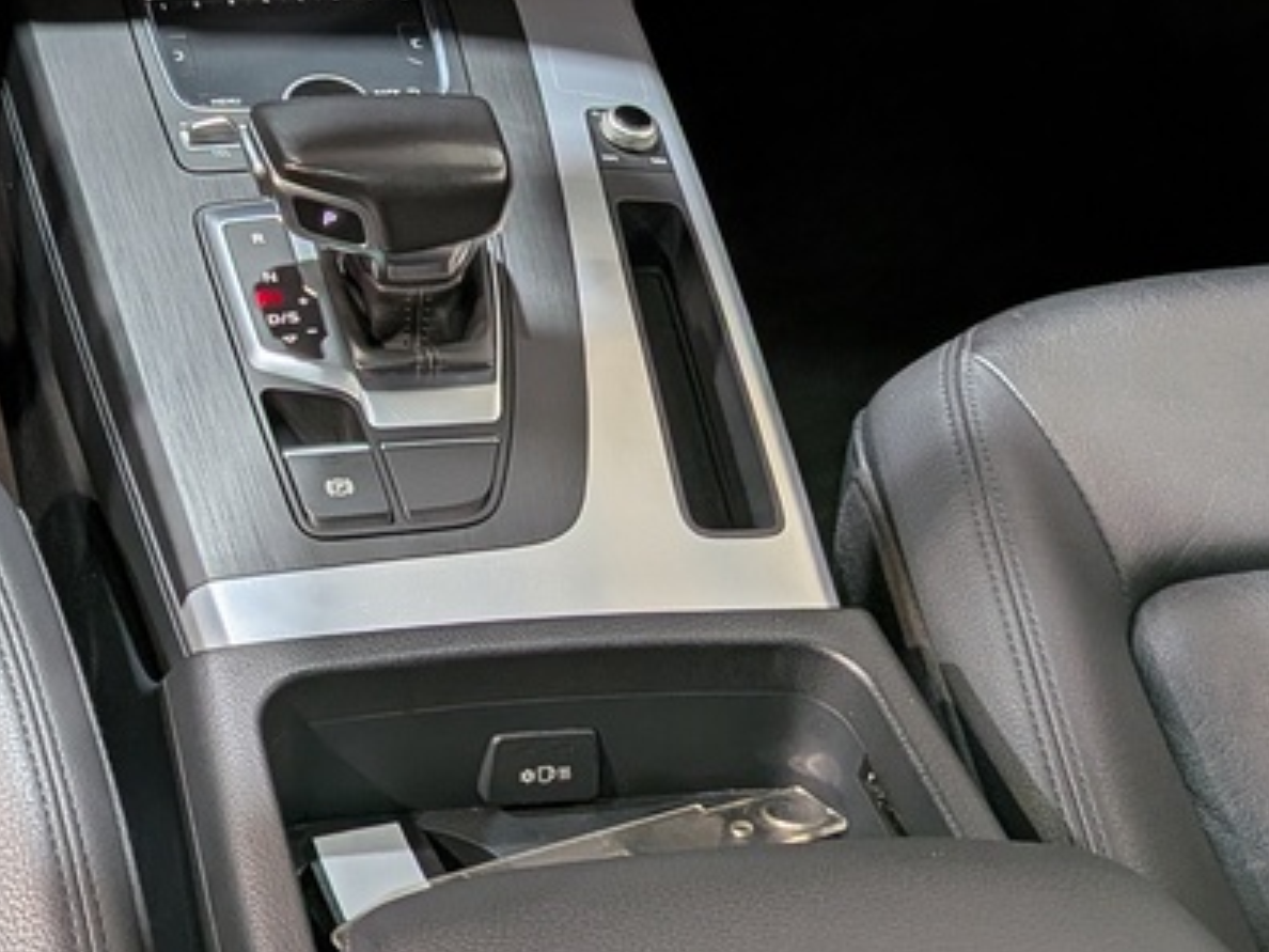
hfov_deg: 29.9
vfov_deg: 22.2
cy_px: -115
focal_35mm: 62
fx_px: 2273
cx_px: 128
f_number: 1.7
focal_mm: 4.53
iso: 27
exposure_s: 1/149
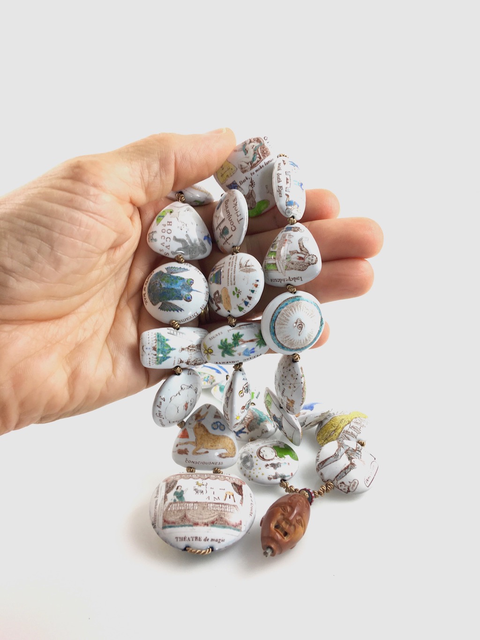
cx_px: 240
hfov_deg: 48.2
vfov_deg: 61.7
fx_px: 536
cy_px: 320
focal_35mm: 29
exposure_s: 1/60
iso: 32
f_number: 2.2
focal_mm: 4.15
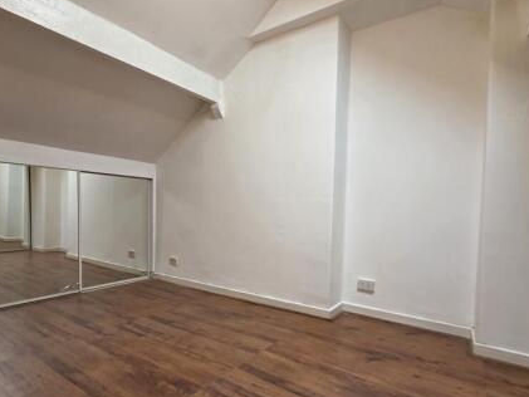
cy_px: 226
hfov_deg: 87.6
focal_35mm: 18
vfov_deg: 71.3
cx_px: 280
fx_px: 275
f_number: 1.9
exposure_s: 1/100
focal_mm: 2.2
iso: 200
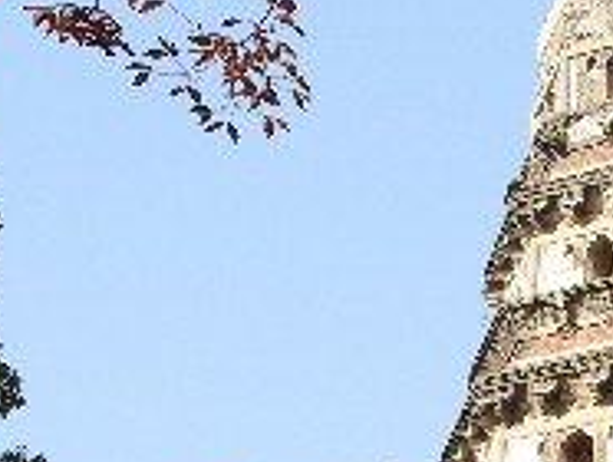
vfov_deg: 5.8
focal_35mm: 258
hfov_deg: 7.6
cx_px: 742
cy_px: 224
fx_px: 4575
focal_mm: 10.7
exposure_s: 1/400
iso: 100
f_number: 4.2
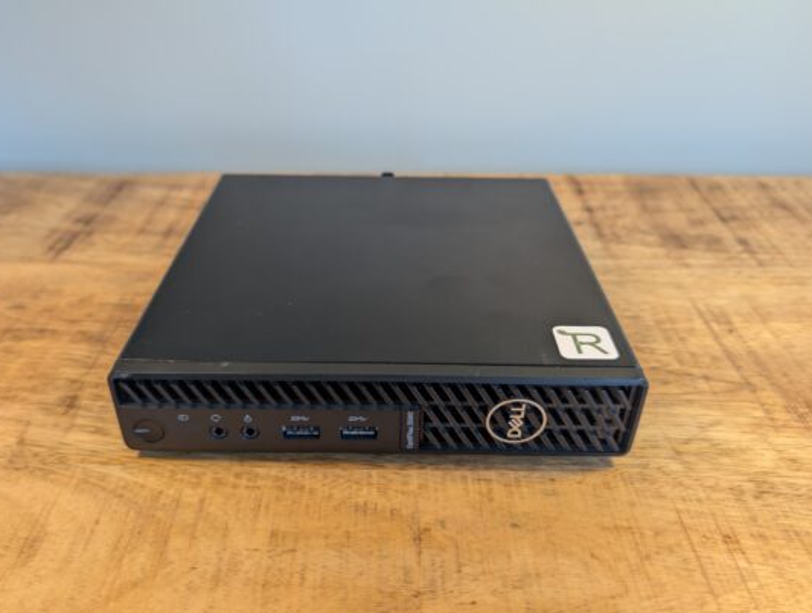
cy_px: 320
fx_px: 635
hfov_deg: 65.1
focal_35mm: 27
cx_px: 366
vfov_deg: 51.5
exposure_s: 1/100
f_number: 1.68
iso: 93
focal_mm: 6.9
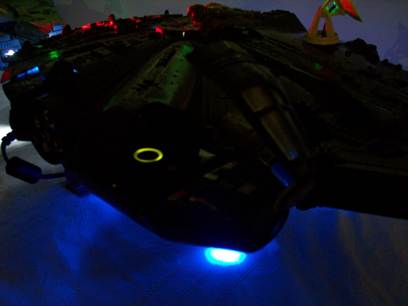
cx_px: 204
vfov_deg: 36.8
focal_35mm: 39
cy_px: 153
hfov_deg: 47.9
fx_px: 460
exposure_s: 1/8
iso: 200
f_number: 3.4
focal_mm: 8
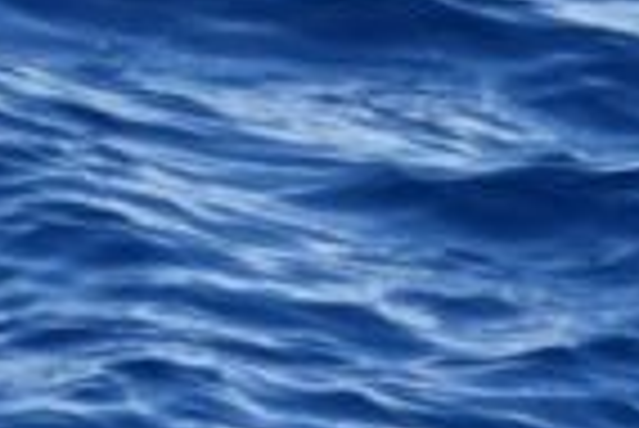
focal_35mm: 1179
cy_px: 1183
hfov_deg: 1.7
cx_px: 1346
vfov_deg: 1.2
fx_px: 20948
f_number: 5.3
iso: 1100
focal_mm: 210
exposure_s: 1/8000
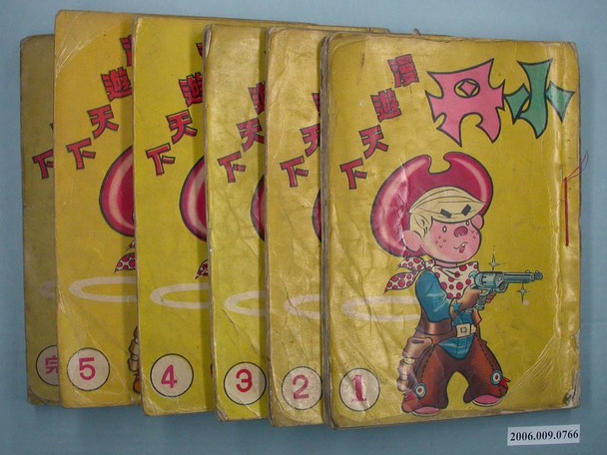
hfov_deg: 46.8
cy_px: 234
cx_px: 304
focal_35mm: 40
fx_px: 701
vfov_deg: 36.0
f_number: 6
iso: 200
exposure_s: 1/30
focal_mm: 7.85
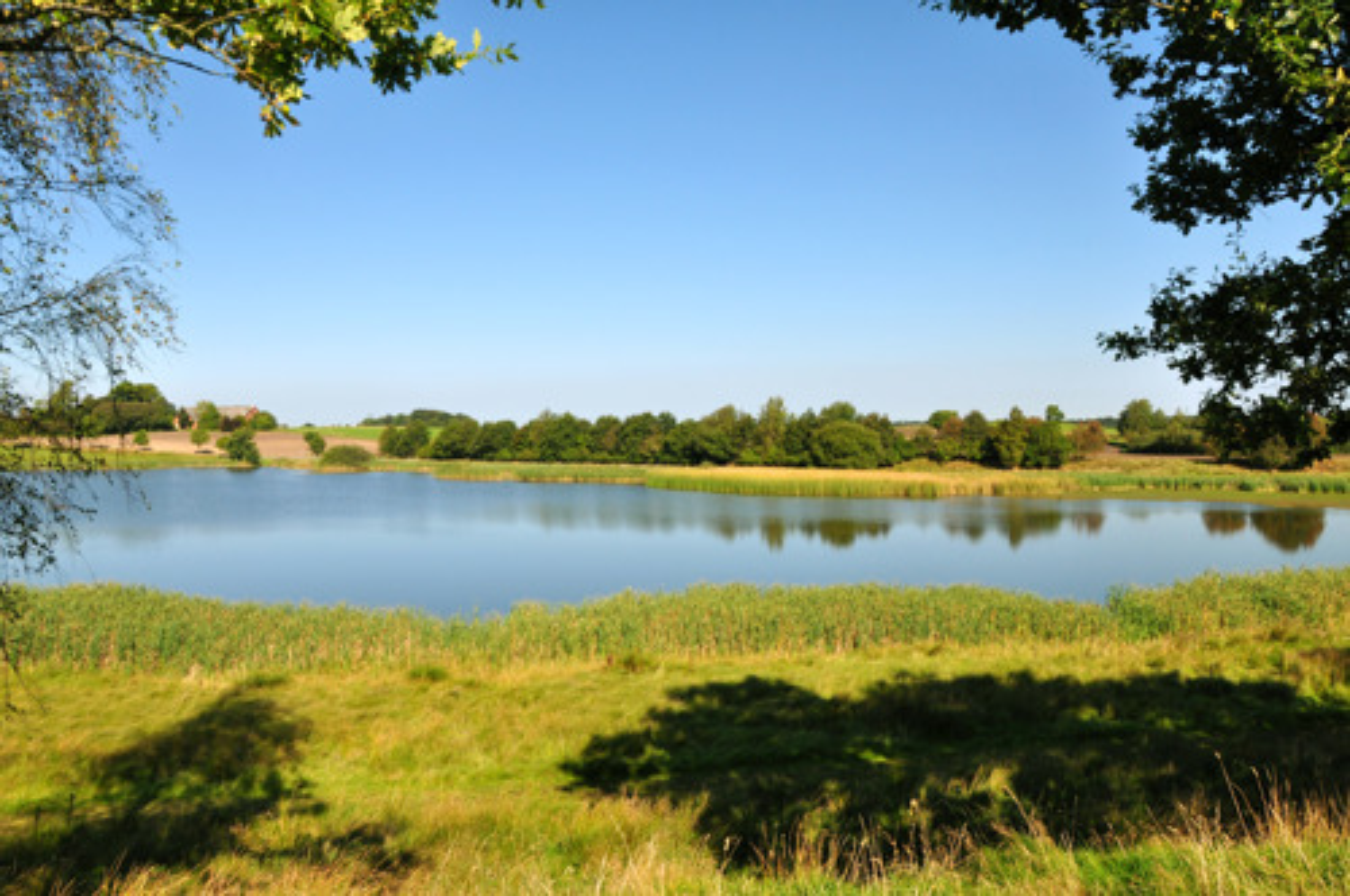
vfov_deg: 47.8
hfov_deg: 67.4
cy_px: 448
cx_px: 675
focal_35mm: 27
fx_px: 1011
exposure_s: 1/320
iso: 200
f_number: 10
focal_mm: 18
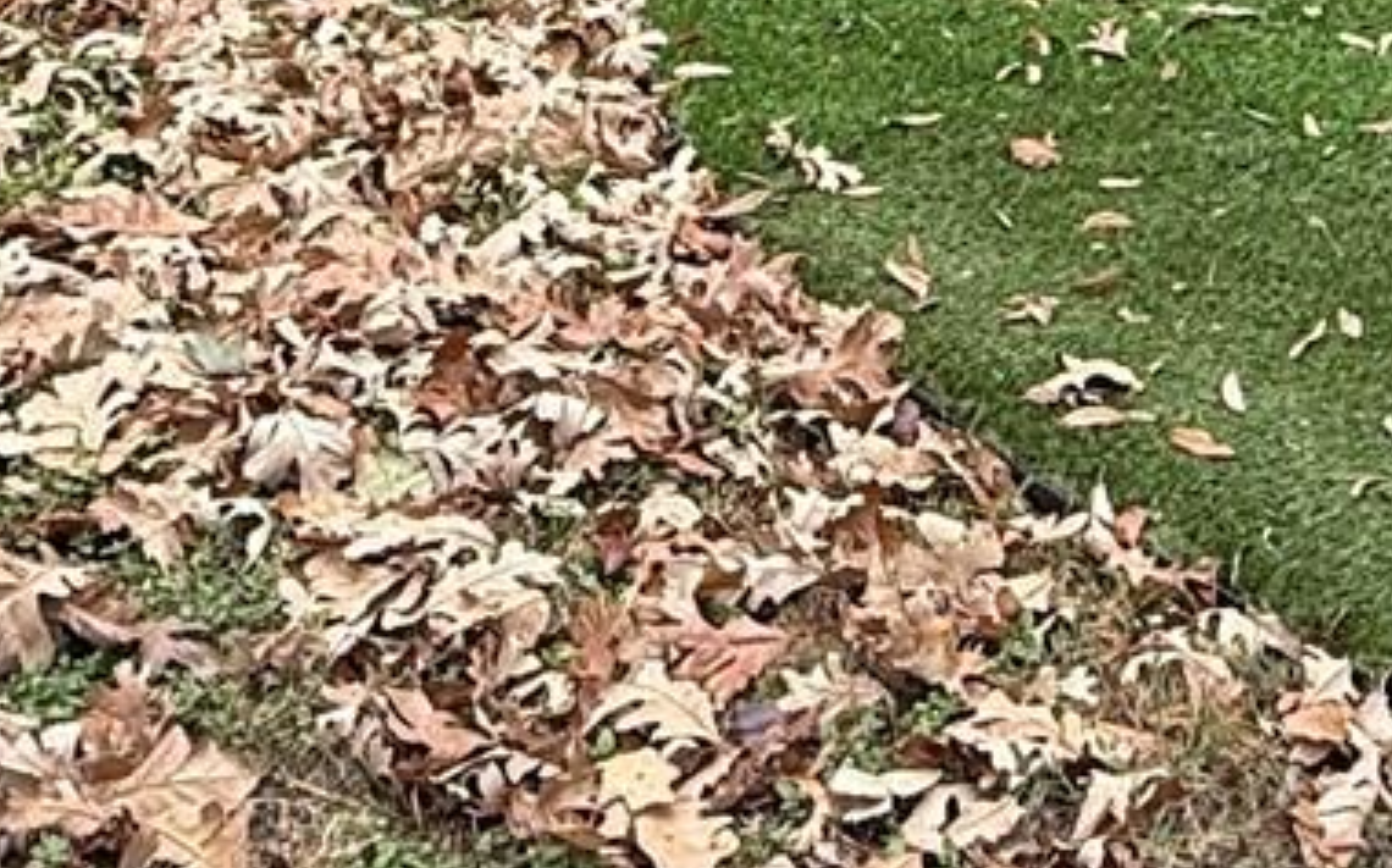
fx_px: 3033
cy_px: -685
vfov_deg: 14.4
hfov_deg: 25.7
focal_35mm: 80
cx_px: 938
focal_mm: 2.22
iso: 50
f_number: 2.2
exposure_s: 1/301
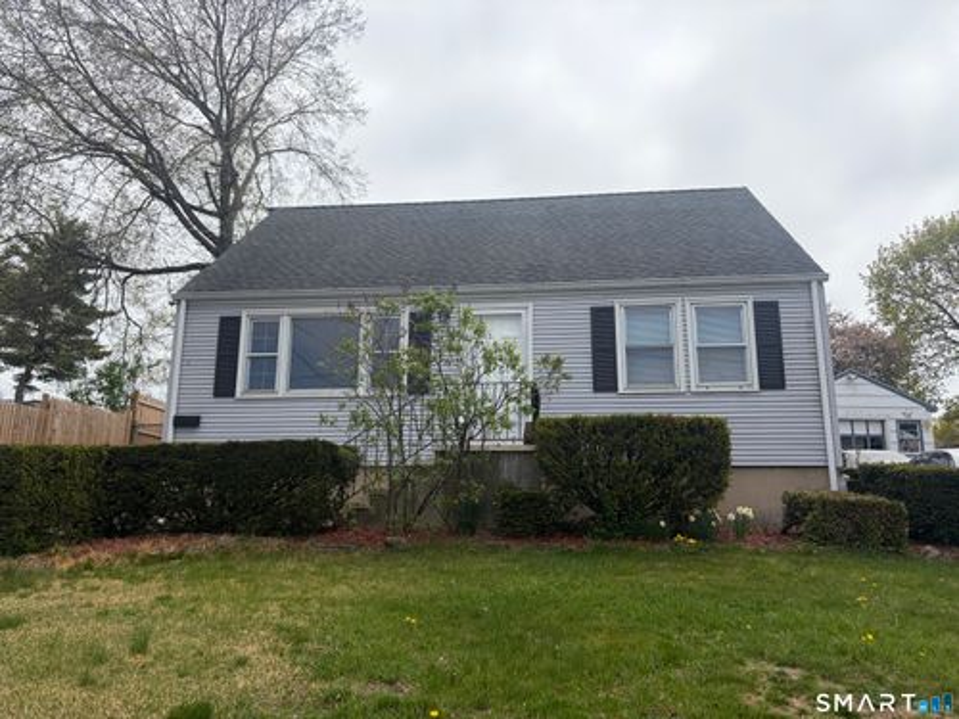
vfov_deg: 53.1
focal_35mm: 26
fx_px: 720
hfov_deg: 67.3
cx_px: 480
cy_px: 360
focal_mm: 5.96
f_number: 1.6
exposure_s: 1/6993
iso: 64
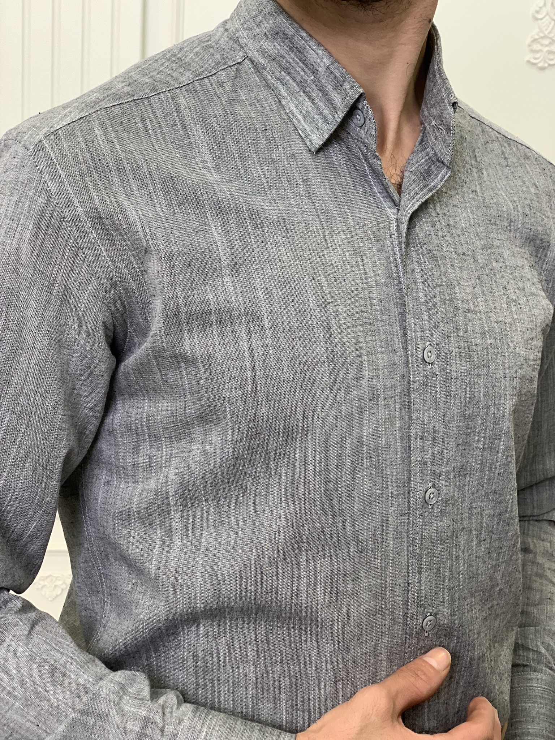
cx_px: 278
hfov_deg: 28.0
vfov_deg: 36.8
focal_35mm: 52
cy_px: 370
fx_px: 1112
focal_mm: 6
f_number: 2.4
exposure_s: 1/122
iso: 100
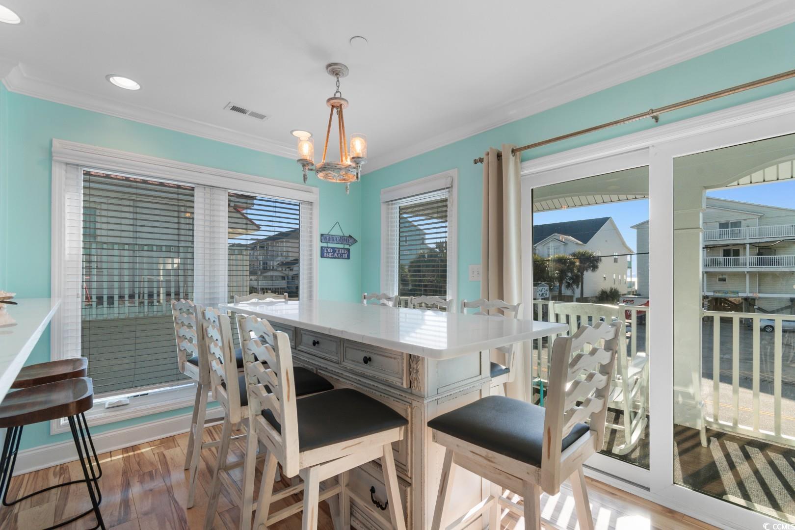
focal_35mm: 15
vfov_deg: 77.3
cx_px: 398
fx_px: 331
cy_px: 265
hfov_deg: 100.4
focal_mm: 10
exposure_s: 1/60
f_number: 4.5
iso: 100
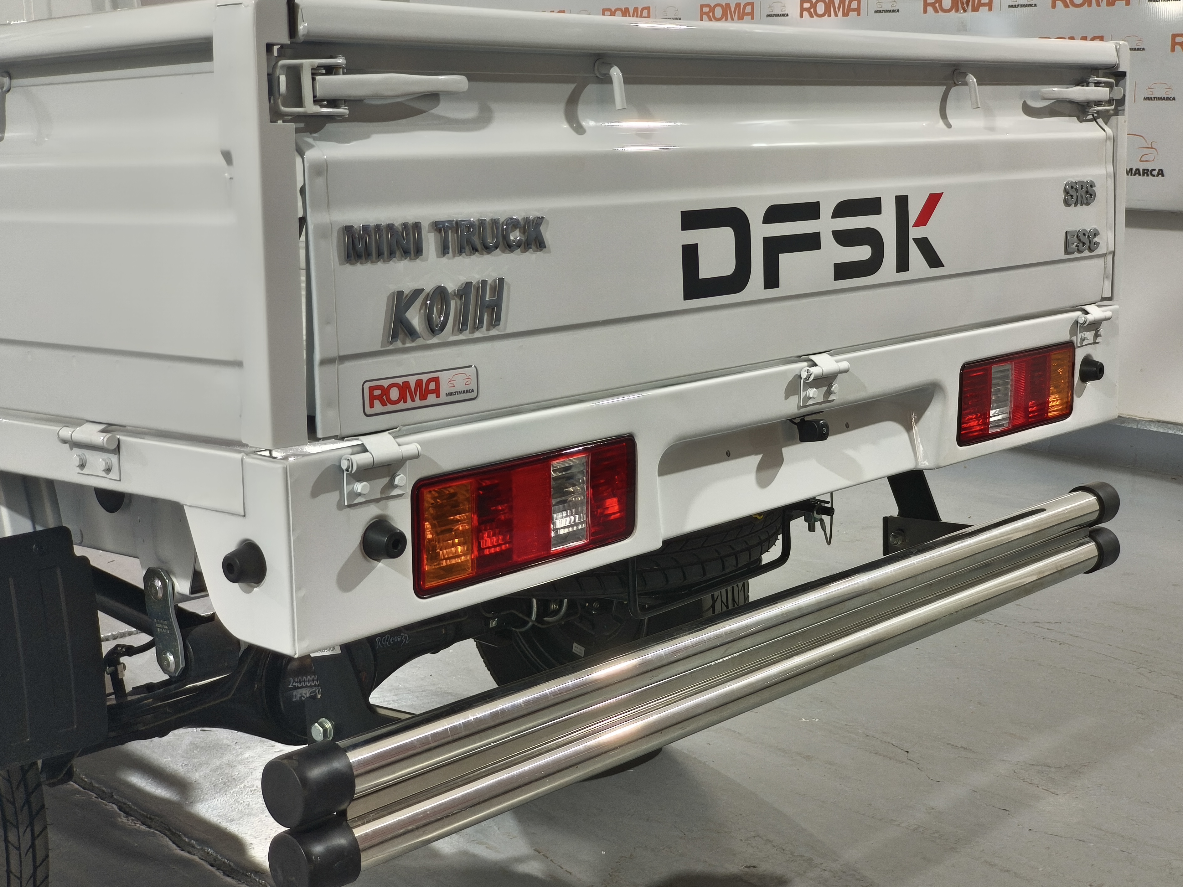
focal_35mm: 54
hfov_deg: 35.5
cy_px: 430
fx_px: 1845
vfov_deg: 27.0
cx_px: 628
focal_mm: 7.1
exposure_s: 1/50
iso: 800
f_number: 1.9
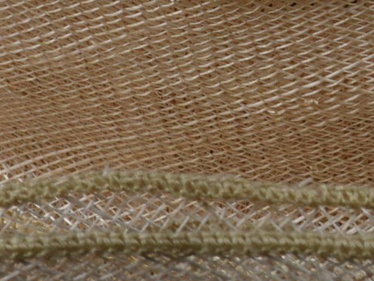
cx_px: 812
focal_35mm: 768
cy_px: -123
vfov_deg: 1.9
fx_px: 8298
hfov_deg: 2.6
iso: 200
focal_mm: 116
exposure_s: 1/125
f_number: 20
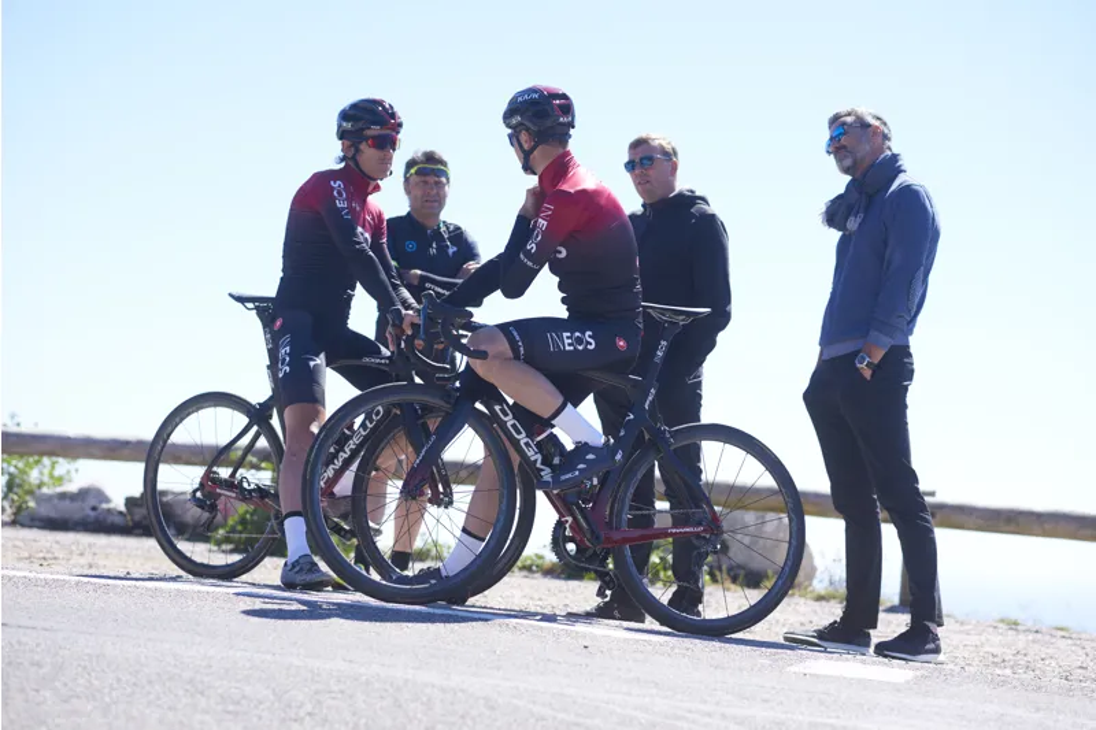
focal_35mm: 85
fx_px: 2587
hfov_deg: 23.9
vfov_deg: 16.1
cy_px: 365
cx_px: 548
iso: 100
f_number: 3.5
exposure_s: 1/640
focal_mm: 85
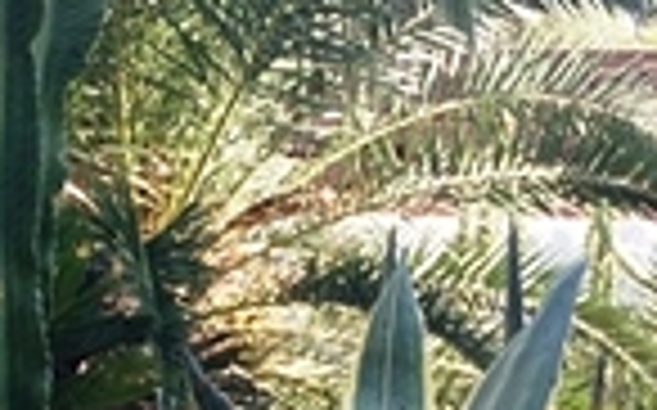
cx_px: 122
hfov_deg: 13.6
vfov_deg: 8.3
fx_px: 2737
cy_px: 667
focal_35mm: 153
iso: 50
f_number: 2.4
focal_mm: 4.13
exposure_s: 1/267
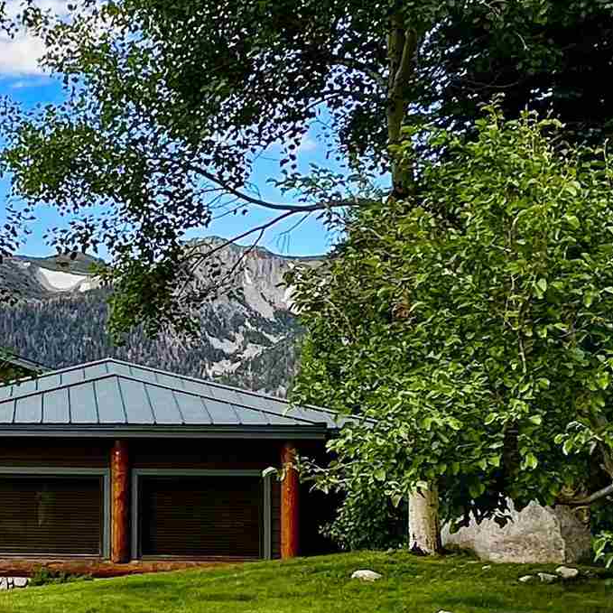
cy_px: 202
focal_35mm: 52
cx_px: -190
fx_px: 1042
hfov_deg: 27.3
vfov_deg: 32.5
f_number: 1.8
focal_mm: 1.57
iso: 32
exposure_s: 1/221
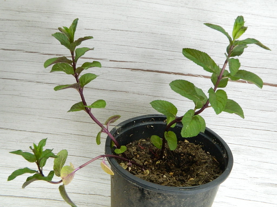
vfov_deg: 30.9
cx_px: 138
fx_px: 376
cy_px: 104
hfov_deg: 40.4
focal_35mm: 47
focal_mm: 8.4
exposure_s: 1/100
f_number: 3.6
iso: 400
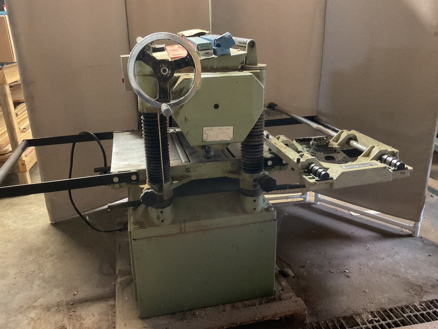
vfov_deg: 46.8
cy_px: 168
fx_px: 380
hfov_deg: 60.0
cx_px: 216
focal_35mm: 30
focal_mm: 3
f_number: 1.8
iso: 500
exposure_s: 1/30
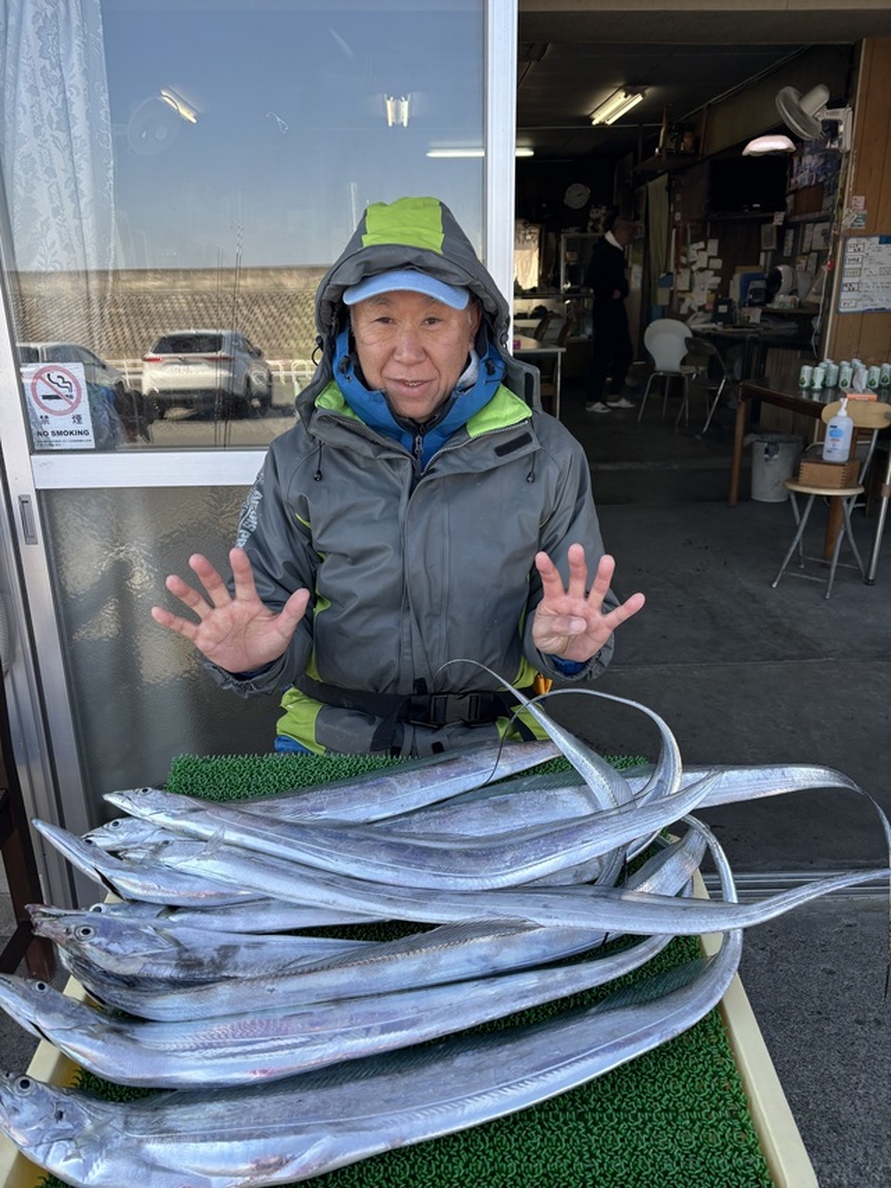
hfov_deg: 53.0
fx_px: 893
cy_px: 594
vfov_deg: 67.3
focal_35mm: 26
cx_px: 446
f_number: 1.6
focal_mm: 5.96
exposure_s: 1/528
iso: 50
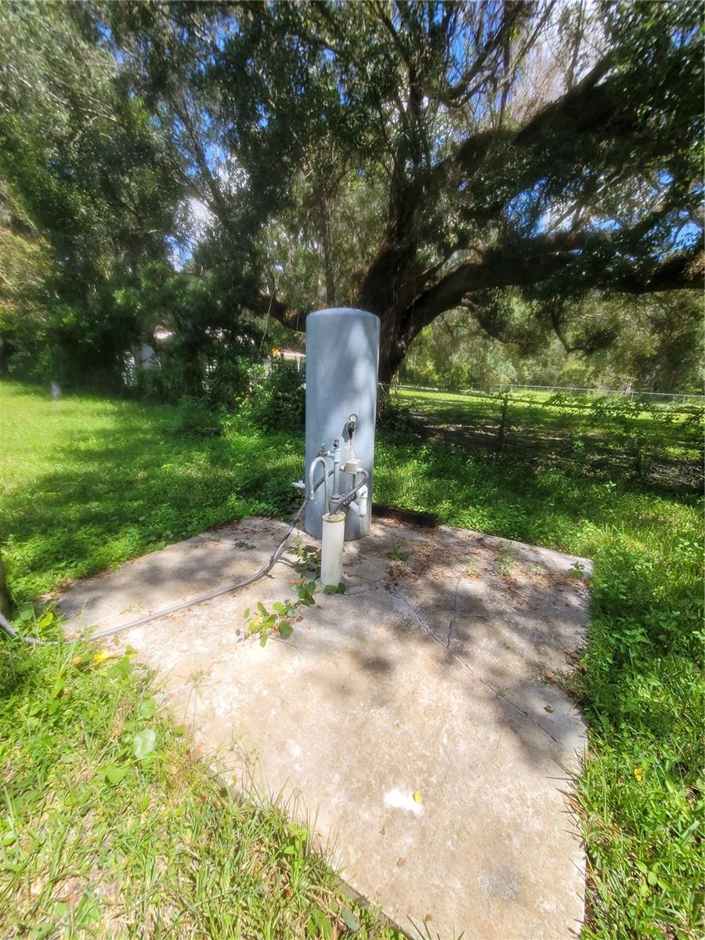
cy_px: 470
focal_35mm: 13
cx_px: 352
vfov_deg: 106.2
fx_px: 353
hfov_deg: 89.9
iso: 64
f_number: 2.2
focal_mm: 2.2
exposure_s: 1/843
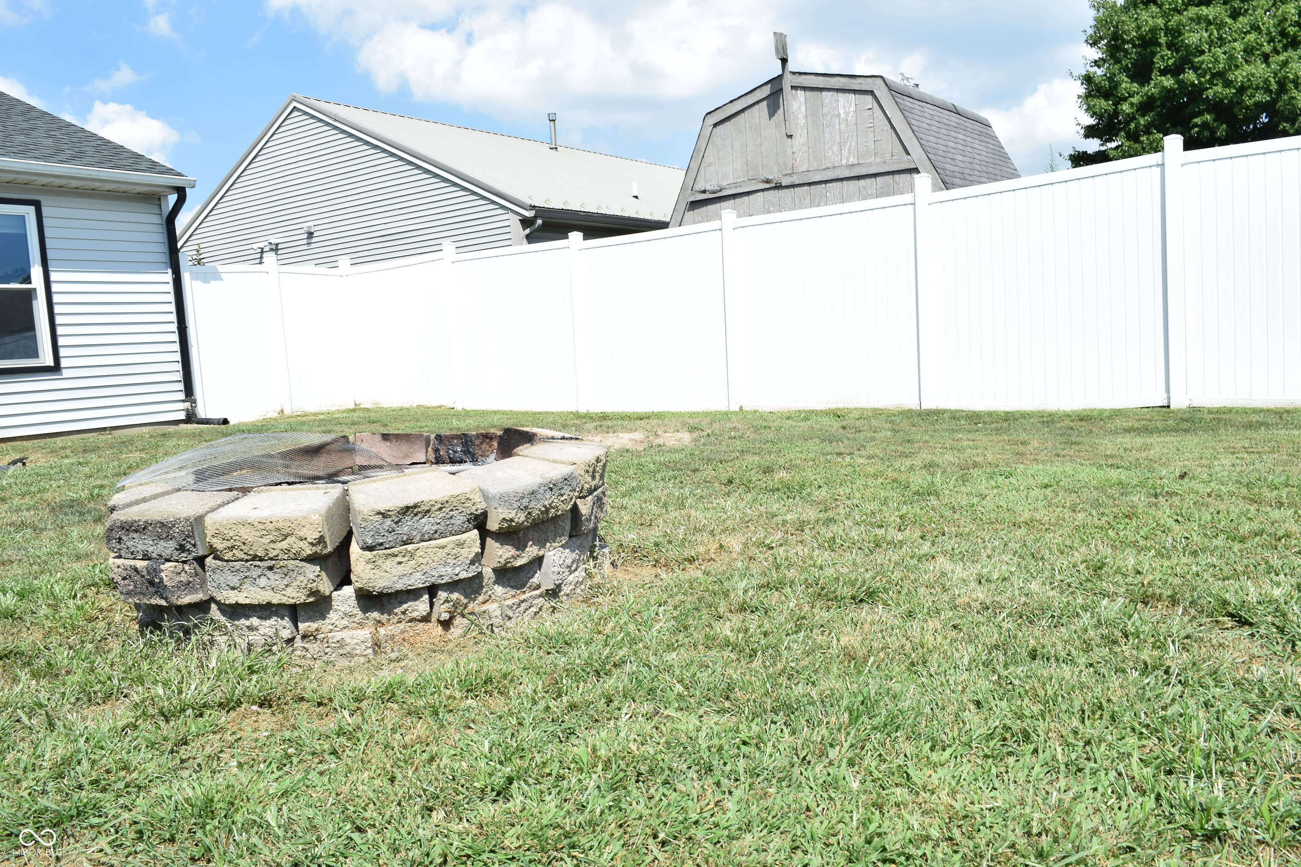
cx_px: 650
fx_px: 976
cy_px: 434
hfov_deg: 67.4
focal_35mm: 27
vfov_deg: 47.9
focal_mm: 18
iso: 100
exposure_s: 1/80
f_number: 11
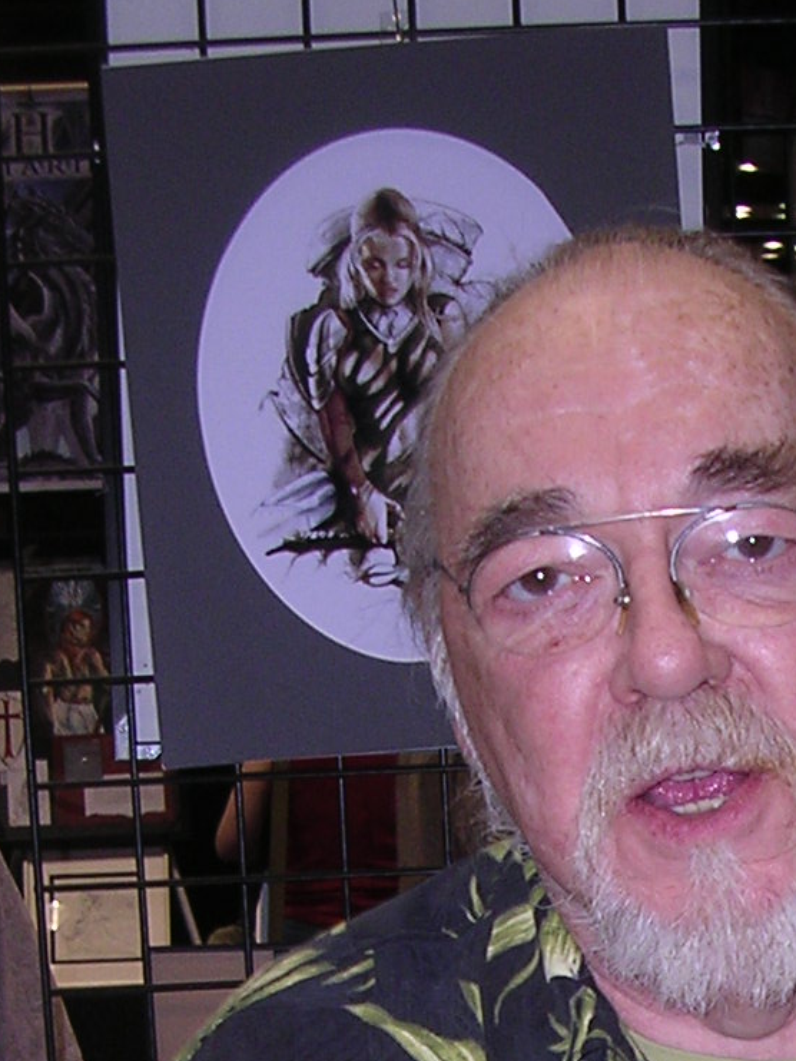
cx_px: 839
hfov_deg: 13.8
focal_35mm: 105
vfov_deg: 17.6
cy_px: 1369
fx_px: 3218
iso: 100
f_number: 2.8
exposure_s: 1/60.1
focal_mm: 5.8
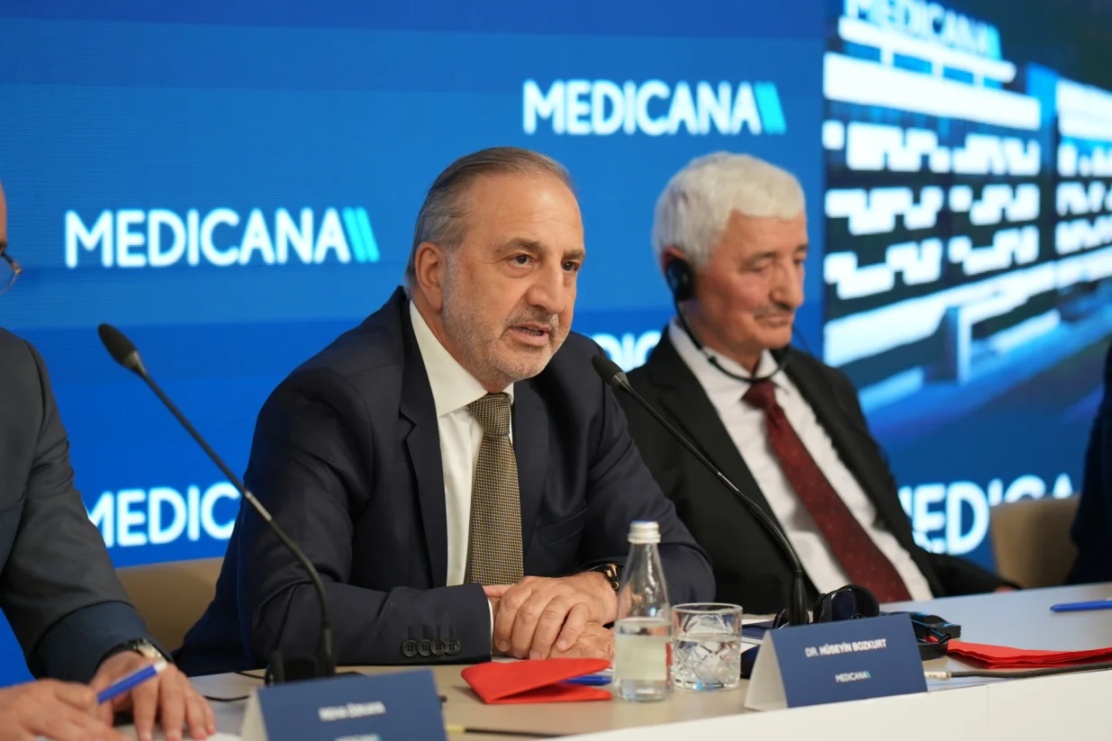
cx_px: 556
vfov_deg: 10.8
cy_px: 370
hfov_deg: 16.1
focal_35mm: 127
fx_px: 3922
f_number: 1.8
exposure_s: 1/200
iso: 400
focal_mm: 85
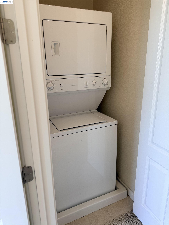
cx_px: 84
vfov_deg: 71.6
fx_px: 156
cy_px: 112
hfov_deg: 56.8
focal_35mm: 24
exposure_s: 1/120
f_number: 1.78
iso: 80
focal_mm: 6.76
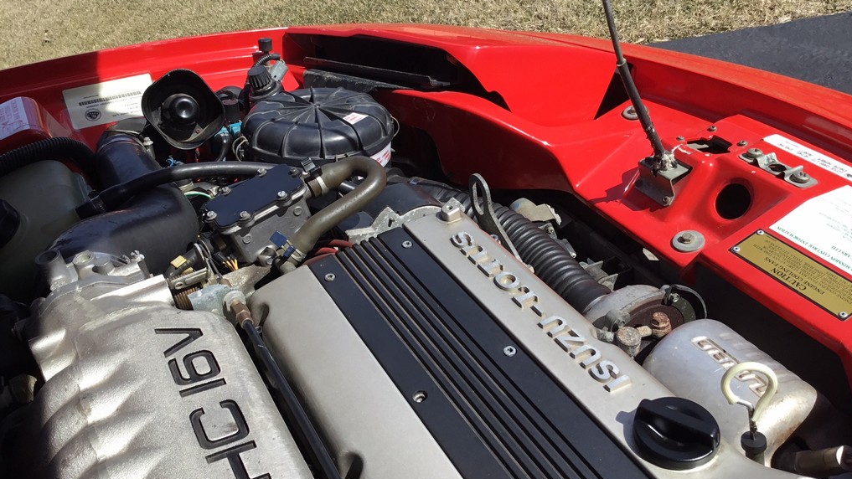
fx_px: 768
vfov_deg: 34.6
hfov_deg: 58.0
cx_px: 428
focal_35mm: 34
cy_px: 229
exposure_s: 1/831
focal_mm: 3.3
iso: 25
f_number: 2.4
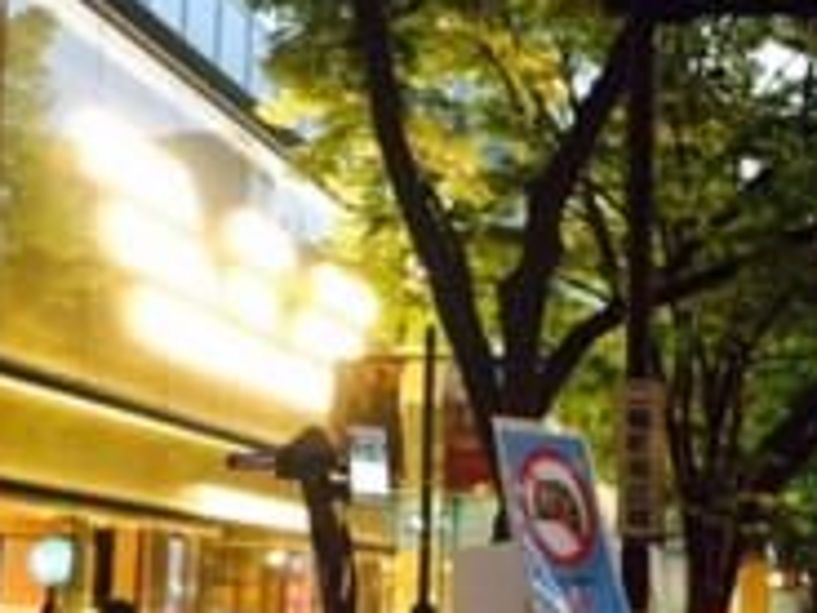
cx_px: 955
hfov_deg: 25.0
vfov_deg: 20.6
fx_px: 1676
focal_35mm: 71
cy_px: 449
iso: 200
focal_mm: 4.15
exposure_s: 1/30
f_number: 2.2
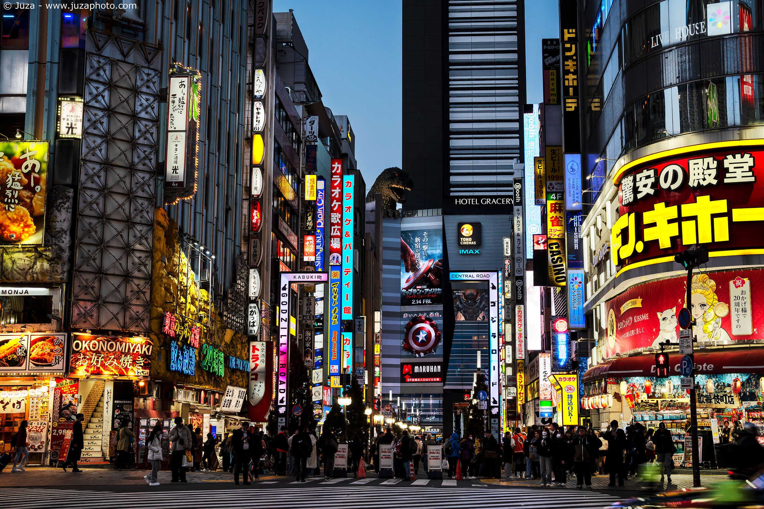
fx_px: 1061
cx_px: 382
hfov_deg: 39.6
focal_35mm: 50
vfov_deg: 27.0
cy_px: 254
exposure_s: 1/100
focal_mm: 50
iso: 800
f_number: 8
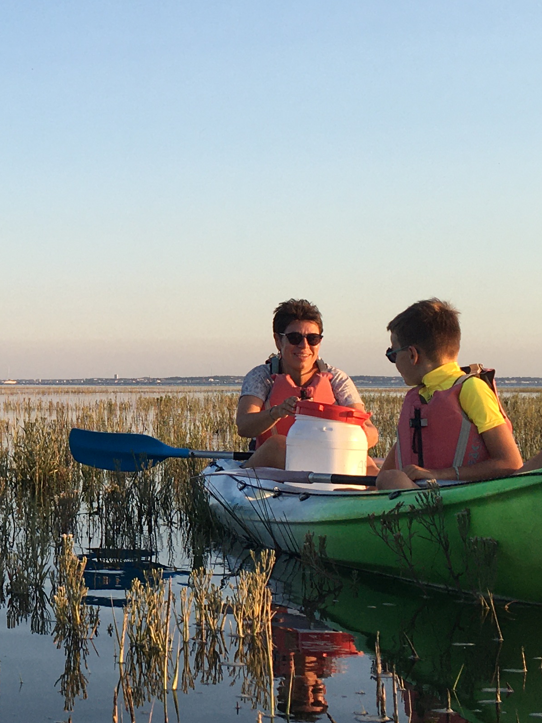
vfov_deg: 26.7
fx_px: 1524
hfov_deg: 19.2
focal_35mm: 73
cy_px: 336
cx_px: -85
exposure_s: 1/388
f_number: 2.2
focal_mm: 4.15
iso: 25
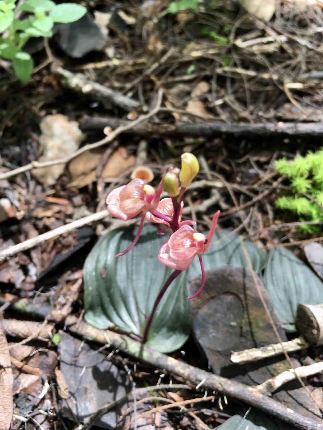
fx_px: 361
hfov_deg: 48.2
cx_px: 162
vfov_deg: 61.7
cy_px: 215
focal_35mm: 29
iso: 25
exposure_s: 1/50
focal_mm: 4.15
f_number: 2.2
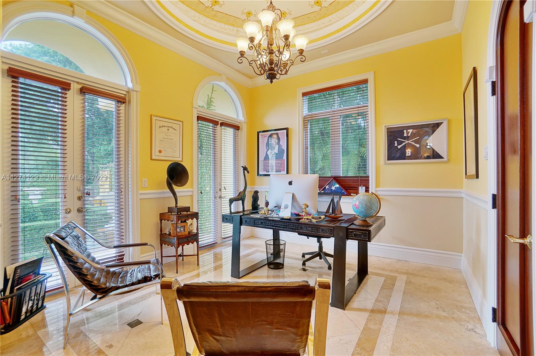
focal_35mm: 15
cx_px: 268
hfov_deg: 100.4
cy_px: 178
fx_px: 223
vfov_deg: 77.3
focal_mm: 10
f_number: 4
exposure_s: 1/20
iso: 250
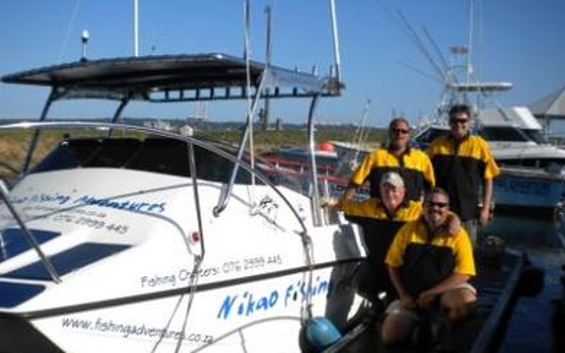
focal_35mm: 38
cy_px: 204
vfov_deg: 33.5
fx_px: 585
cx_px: 277
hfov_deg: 51.6
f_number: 4.6
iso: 80
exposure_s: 1/1000
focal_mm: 6.3
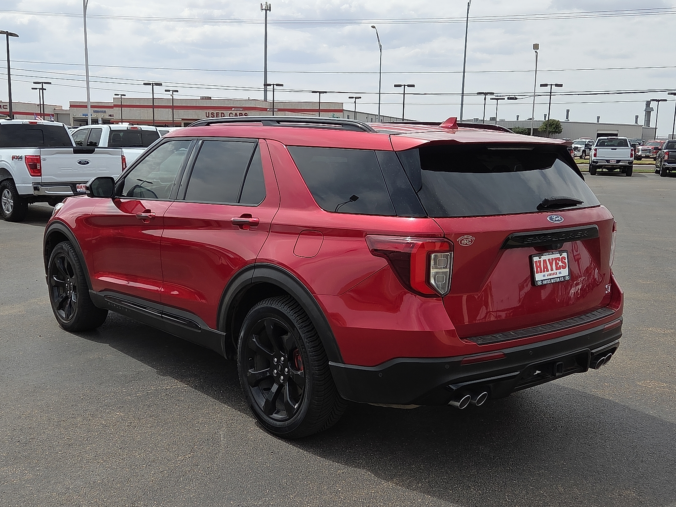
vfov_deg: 36.8
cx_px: 338
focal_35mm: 39
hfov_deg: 47.9
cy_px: 254
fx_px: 762
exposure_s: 1/10000
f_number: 1.8
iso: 77
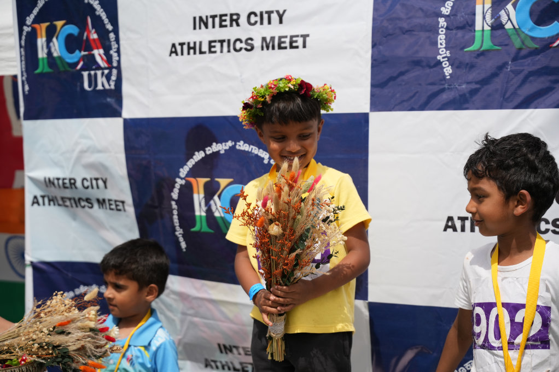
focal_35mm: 52
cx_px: 280
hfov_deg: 37.9
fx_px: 815
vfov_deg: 25.7
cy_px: 186
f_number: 2.8
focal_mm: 52.5
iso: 250
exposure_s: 1/6400
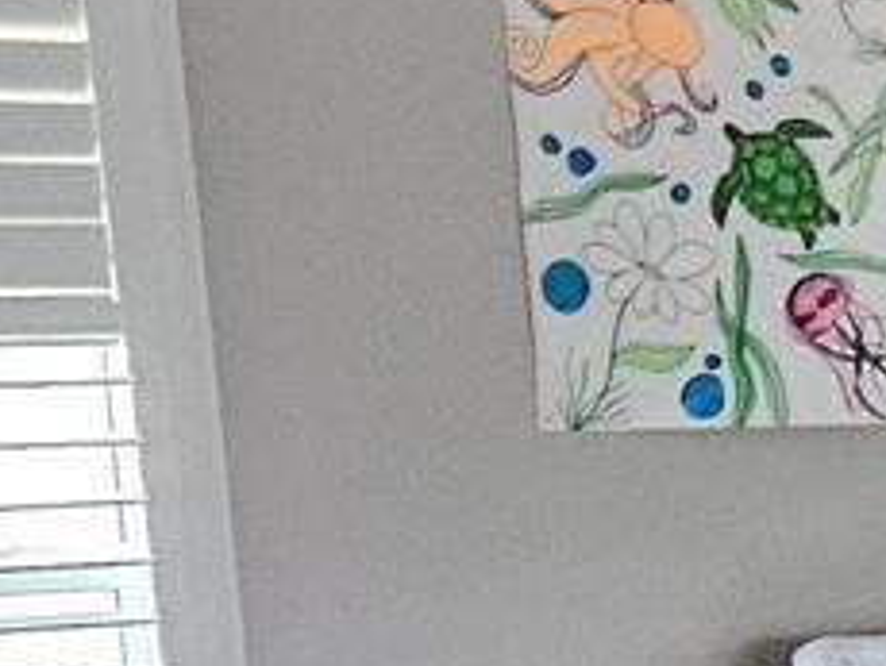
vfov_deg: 9.1
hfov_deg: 10.0
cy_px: 901
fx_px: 4099
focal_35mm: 160
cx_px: 2462
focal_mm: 5.4
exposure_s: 1/120
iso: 800
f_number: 1.8
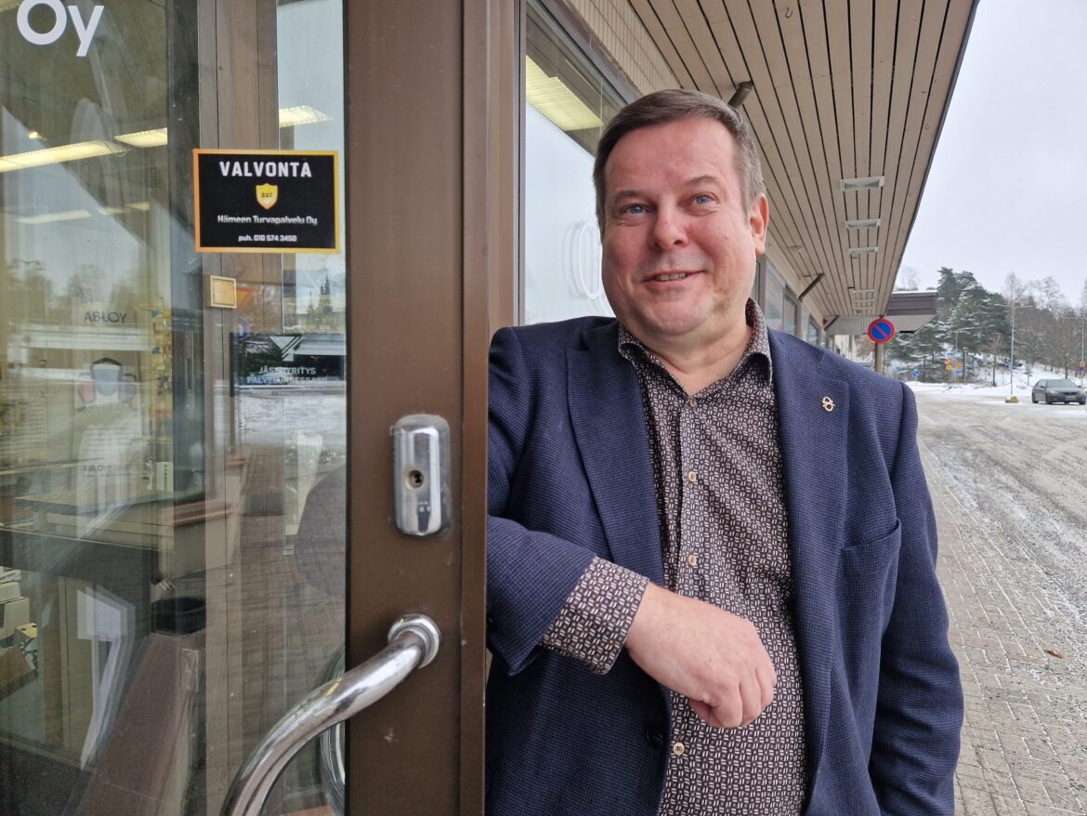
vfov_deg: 58.9
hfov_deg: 73.9
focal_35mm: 23
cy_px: 408
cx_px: 544
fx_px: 722
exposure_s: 1/100
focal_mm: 5.4
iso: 50
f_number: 1.8
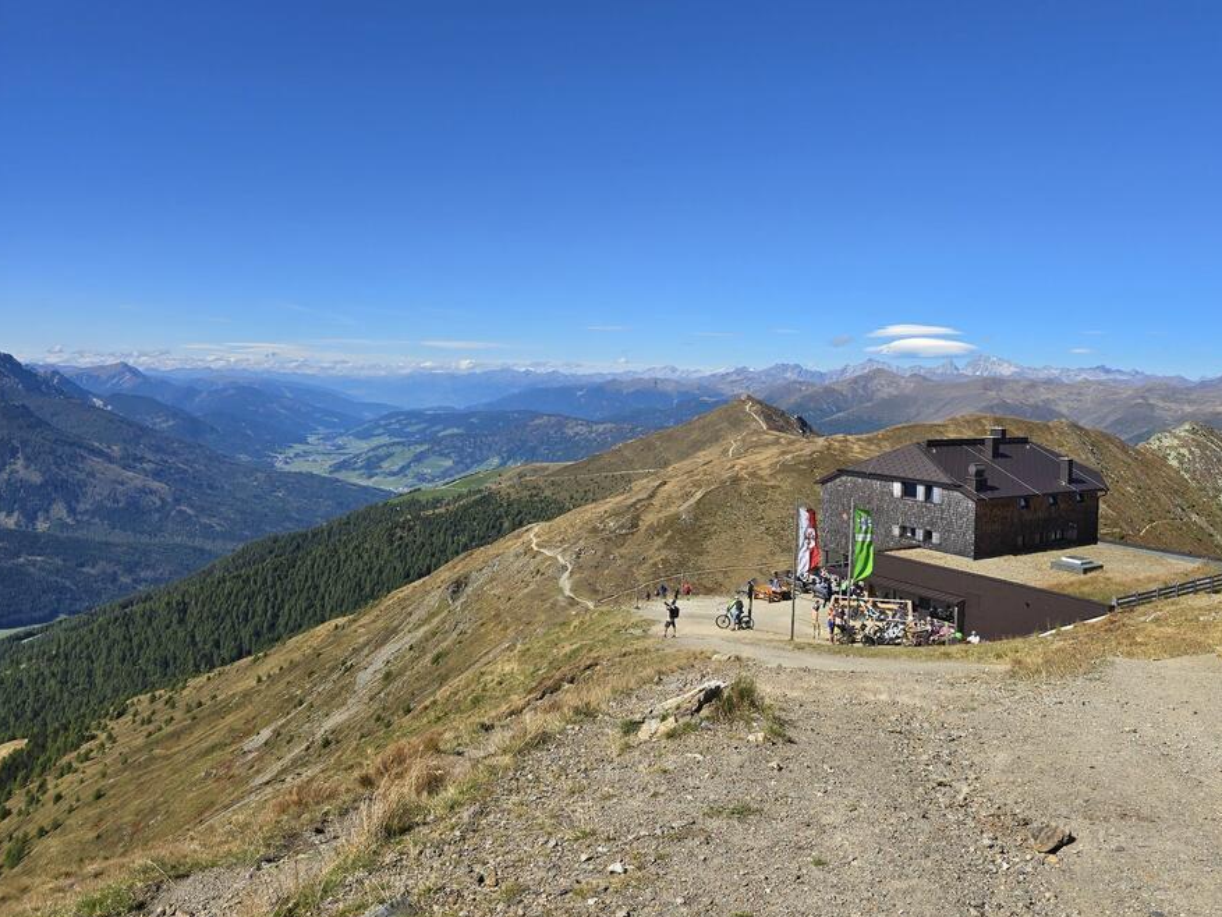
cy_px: 424
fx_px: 953
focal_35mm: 27
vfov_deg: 51.3
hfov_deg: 65.0
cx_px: 704
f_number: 1.7
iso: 12
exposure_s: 1/989
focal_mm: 6.3
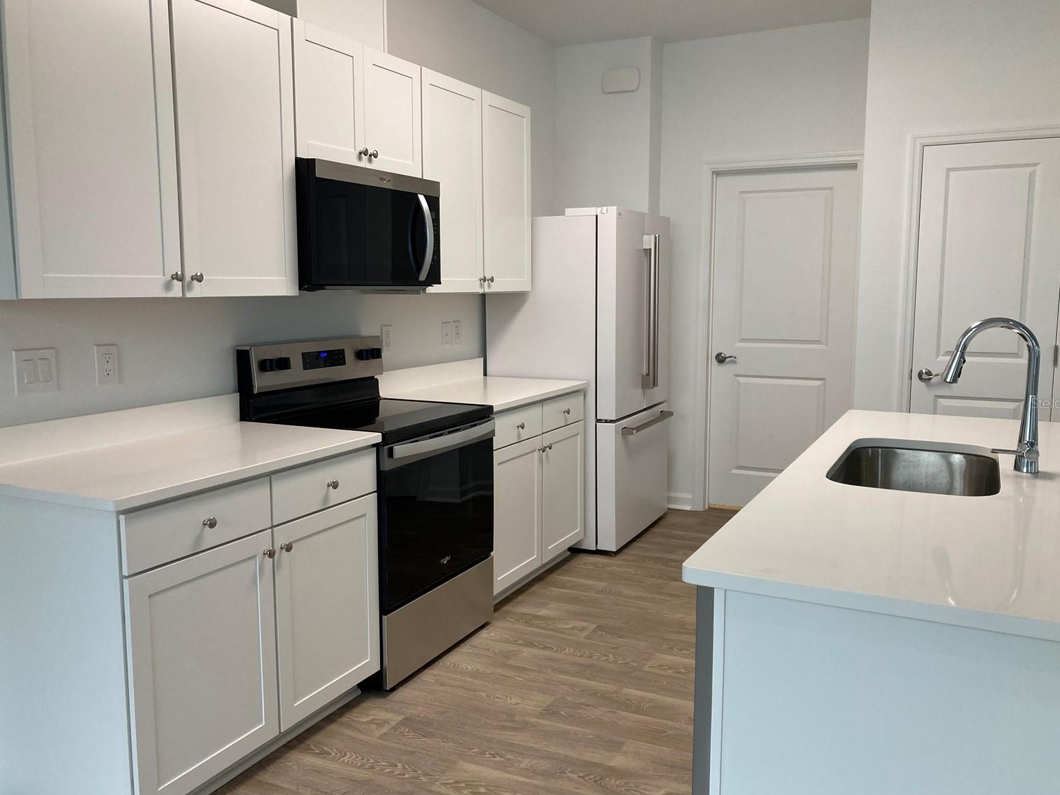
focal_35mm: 29
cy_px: 403
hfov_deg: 61.6
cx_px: 547
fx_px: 888
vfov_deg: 48.2
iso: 80
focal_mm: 3.99
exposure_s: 1/120
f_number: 1.8
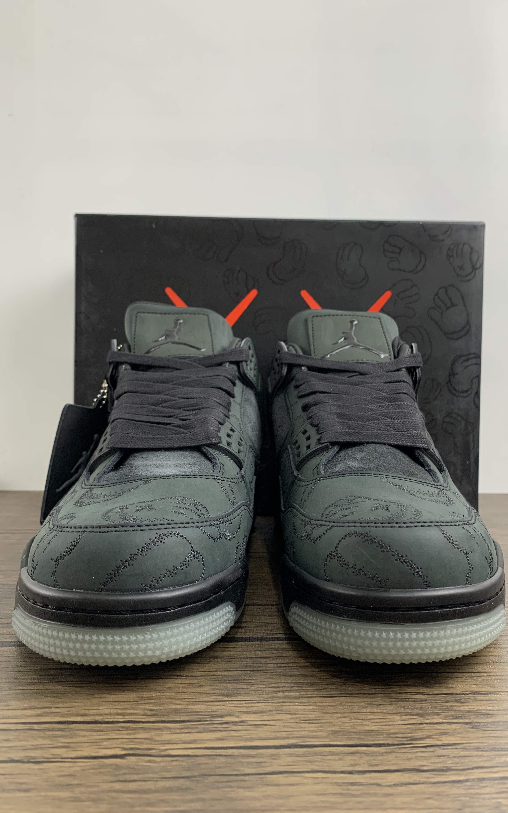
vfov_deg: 66.5
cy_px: 403
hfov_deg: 44.5
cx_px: 281
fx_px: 620
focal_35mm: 28
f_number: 1.8
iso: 80
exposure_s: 1/121
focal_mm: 4.25
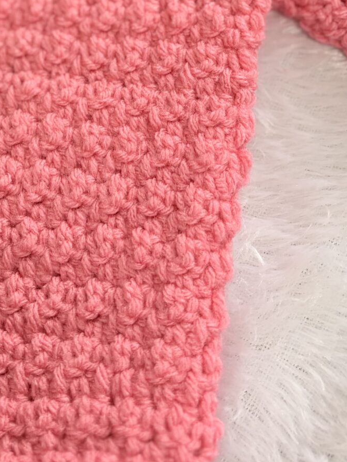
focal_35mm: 75
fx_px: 1002
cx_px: 98
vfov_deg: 24.6
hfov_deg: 19.5
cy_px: -17
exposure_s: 1/100
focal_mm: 5.96
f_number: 1.6
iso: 125
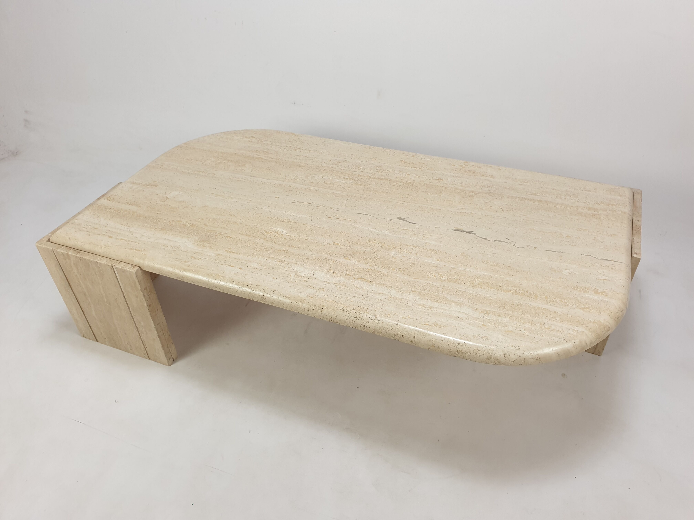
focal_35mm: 26
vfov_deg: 53.1
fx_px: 521
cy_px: 260
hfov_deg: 67.3
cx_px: 347
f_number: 2.4
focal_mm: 4.3
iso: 80
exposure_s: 1/100
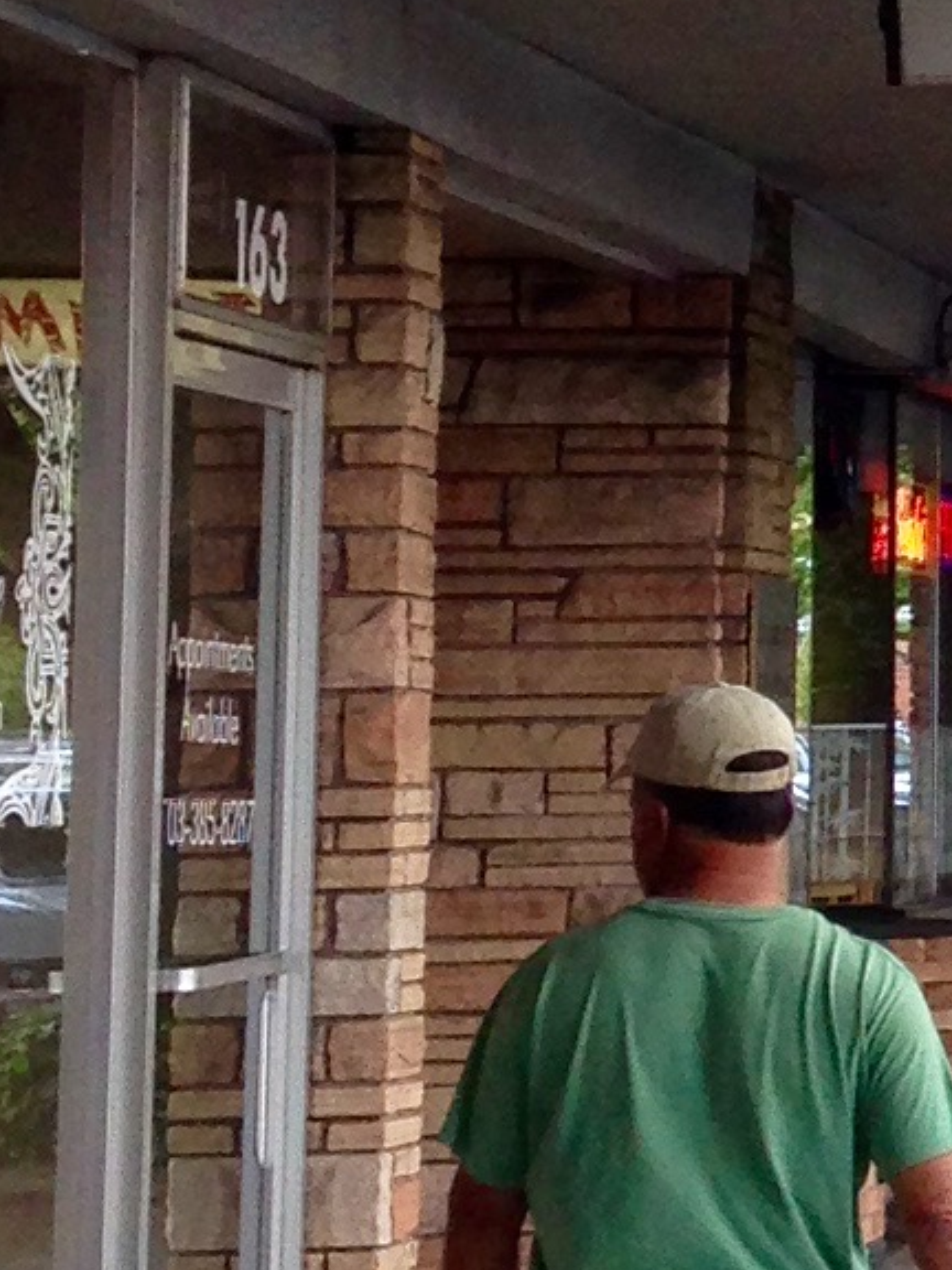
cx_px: 2459
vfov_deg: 10.5
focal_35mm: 187
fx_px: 6857
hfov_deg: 7.3
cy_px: 121
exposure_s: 1/120
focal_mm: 4.12
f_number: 2.4
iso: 80
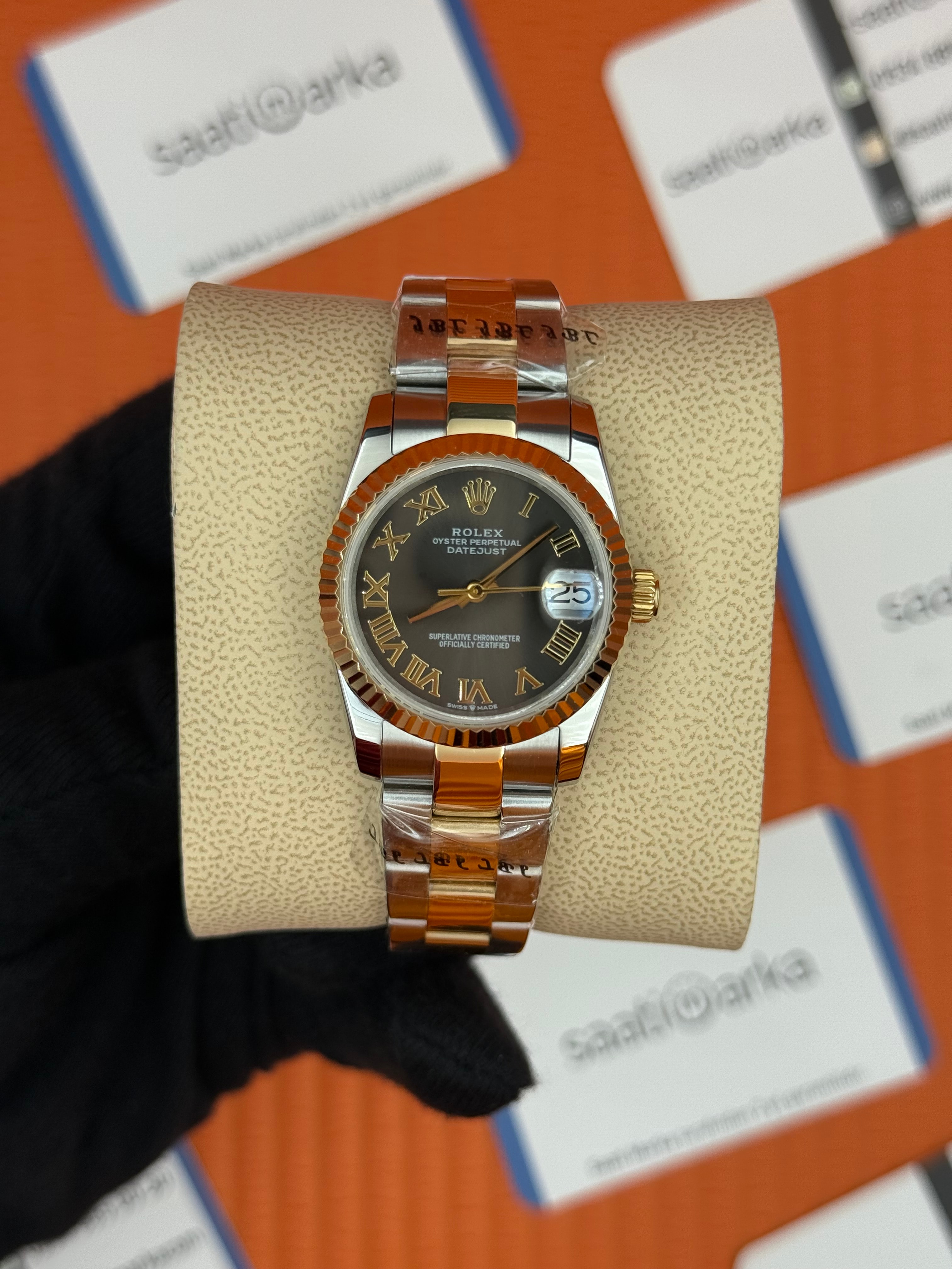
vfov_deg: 39.7
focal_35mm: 48
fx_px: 1760
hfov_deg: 30.3
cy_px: 634
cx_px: 476
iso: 64
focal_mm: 6.76
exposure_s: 1/754
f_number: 1.78
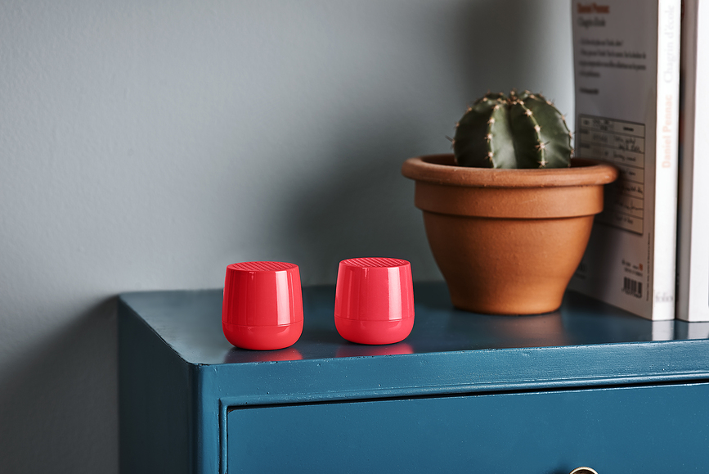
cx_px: 354
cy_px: 237
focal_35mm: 85
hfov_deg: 23.9
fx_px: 1675
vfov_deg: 16.1
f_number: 7.1
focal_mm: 85
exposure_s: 1/125
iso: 50
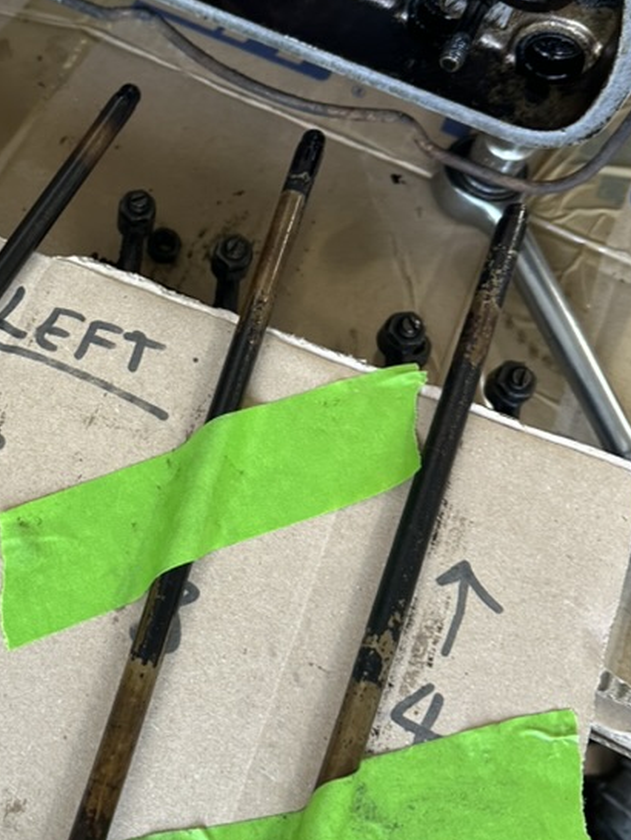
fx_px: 1093
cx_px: 82
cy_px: 320
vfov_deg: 41.8
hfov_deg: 31.0
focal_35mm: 45
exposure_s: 1/50
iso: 125
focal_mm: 6.86
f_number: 1.78
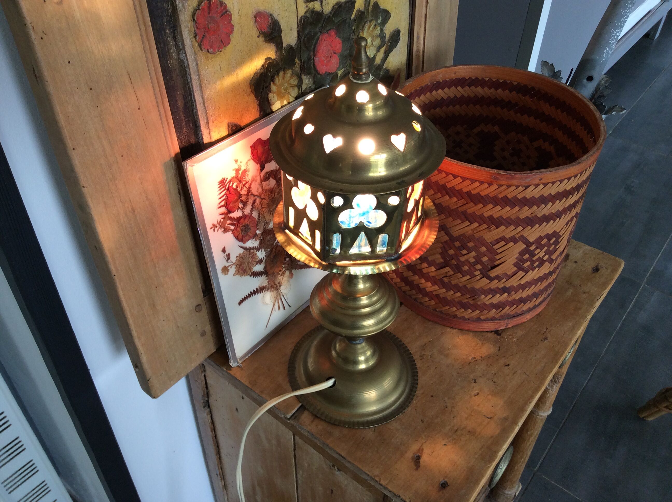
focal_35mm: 32
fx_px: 620
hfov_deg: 56.9
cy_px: 251
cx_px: 336
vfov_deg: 44.1
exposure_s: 1/50
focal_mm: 3.3
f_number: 2.4
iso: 40
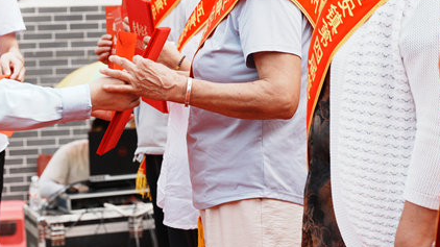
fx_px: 1796
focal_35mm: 154
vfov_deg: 7.8
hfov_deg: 13.9
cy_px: -19
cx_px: 125
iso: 100
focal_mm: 62
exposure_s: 1/250
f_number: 5
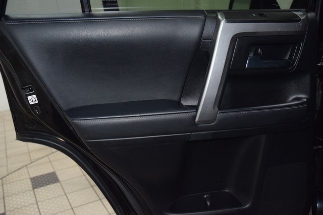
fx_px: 323
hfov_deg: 53.1
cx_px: 162
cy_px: 108
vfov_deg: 36.9
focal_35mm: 36
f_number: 3.8
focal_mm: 24
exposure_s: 1/125
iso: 2000
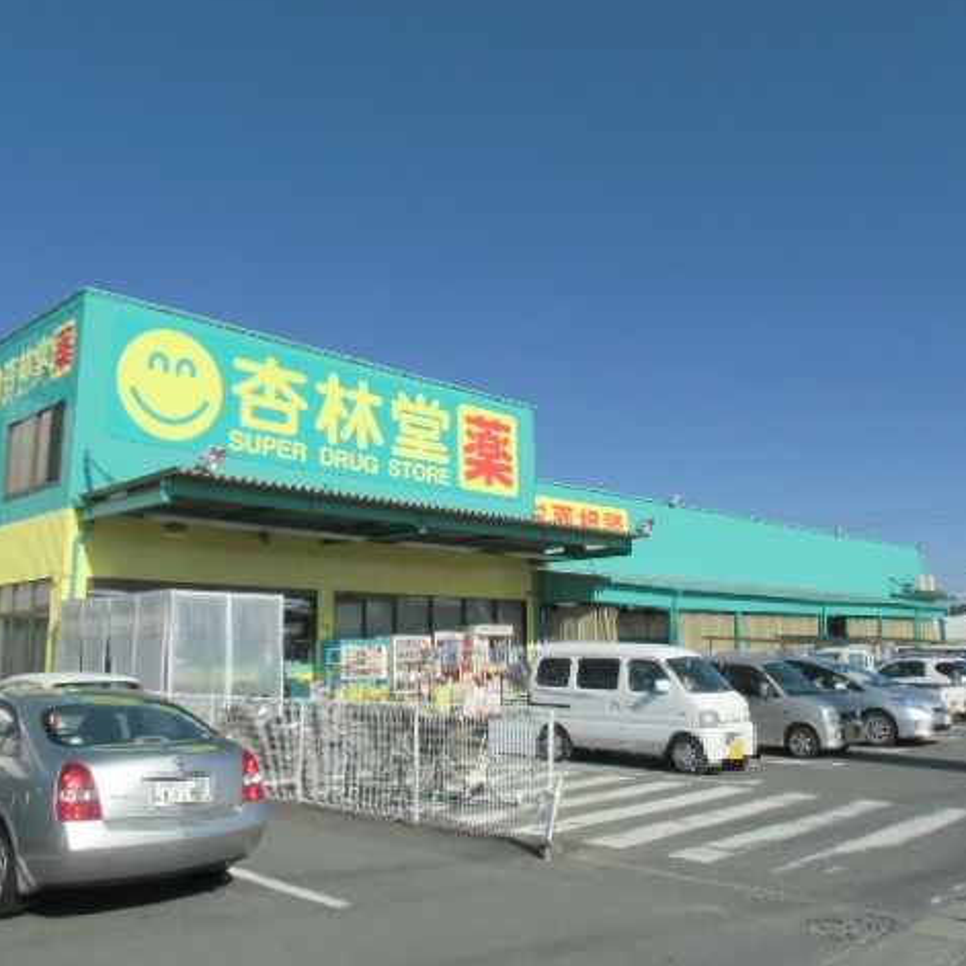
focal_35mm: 30
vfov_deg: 54.0
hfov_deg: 54.0
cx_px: 488
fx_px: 947
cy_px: 476
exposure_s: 1/200
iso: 64
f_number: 8
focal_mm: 4.43
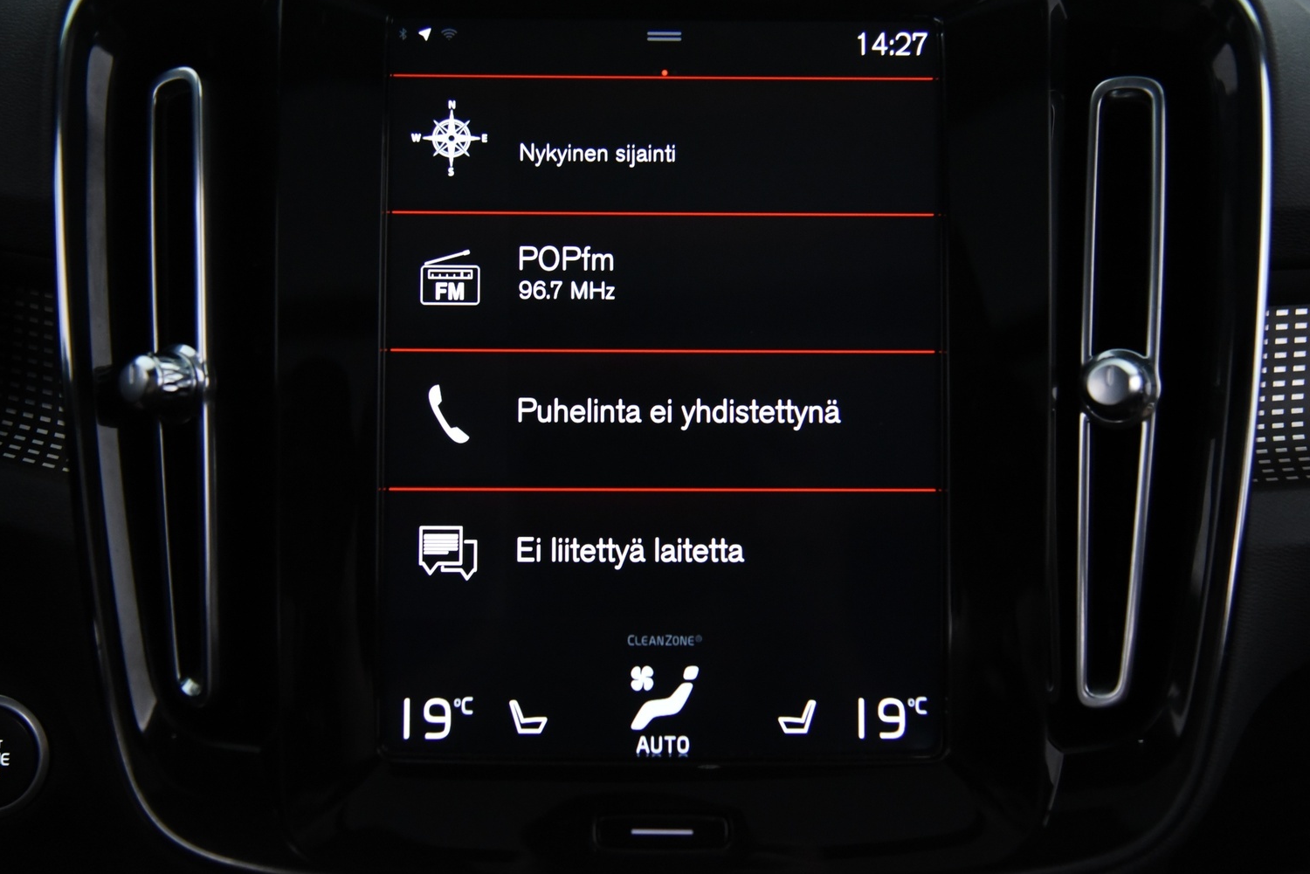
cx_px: 661
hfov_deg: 47.4
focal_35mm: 41
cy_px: 413
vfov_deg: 32.6
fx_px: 1492
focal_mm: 38
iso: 4000
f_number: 4
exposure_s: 1/60
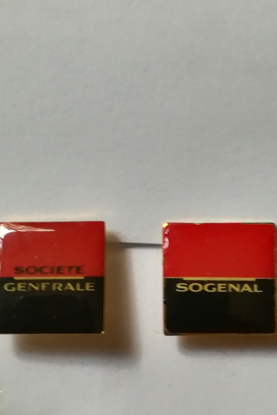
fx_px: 819
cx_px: 138
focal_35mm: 71
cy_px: 207
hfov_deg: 19.2
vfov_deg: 28.5
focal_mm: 3.83
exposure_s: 1/30
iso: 250
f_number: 2.2
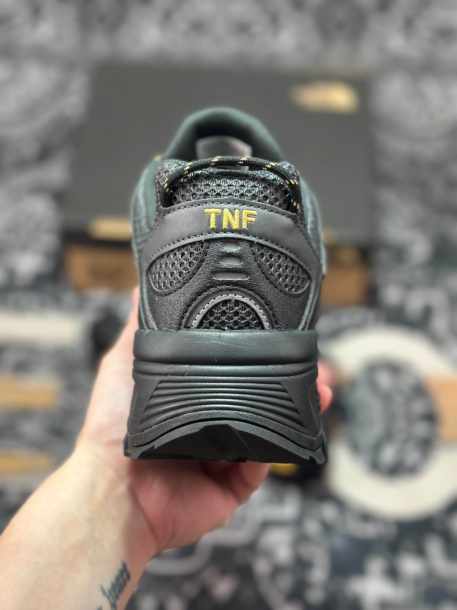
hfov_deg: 30.3
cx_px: 228
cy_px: 305
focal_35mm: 48
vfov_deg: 39.7
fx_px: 845
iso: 80
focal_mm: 6.86
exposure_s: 1/185
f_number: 1.78
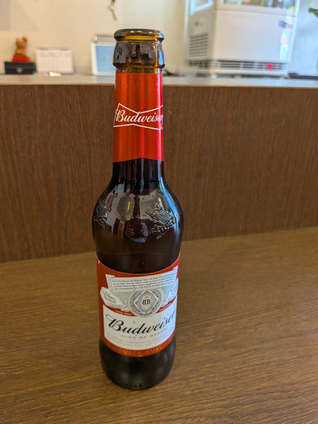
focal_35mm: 24
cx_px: 159
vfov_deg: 71.6
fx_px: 294
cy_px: 212
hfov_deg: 56.8
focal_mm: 4.53
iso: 27
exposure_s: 1/123
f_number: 1.7
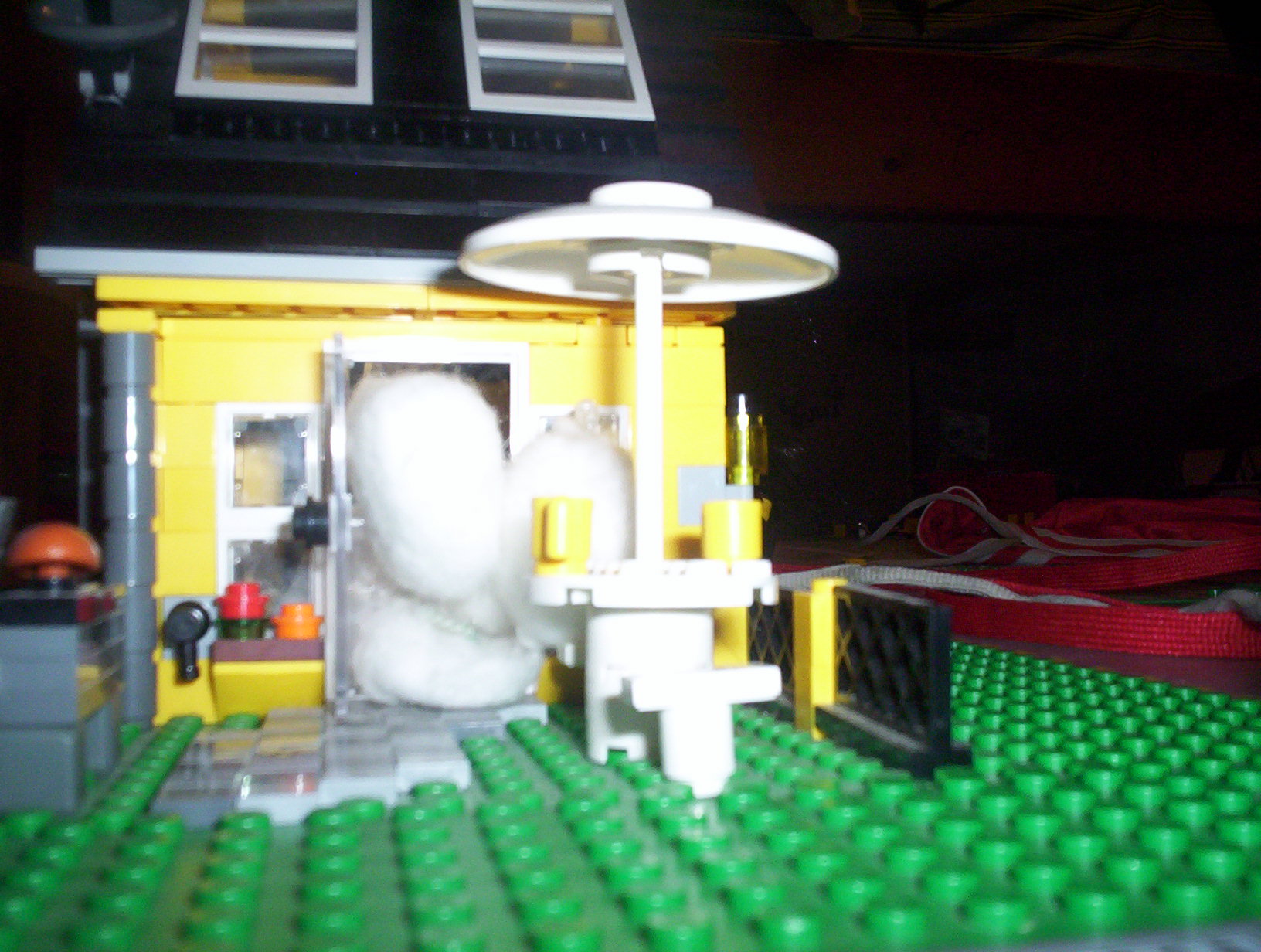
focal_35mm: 38
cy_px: 476
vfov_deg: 37.9
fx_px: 1388
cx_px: 630
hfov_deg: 48.9
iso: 140
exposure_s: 1/60
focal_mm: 4.99
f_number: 4.5
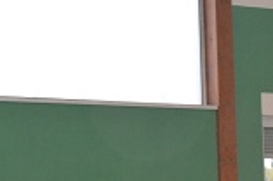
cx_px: 329
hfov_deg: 9.2
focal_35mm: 221
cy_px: 226
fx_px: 1675
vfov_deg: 6.1
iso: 4000
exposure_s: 1/80
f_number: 10
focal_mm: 55
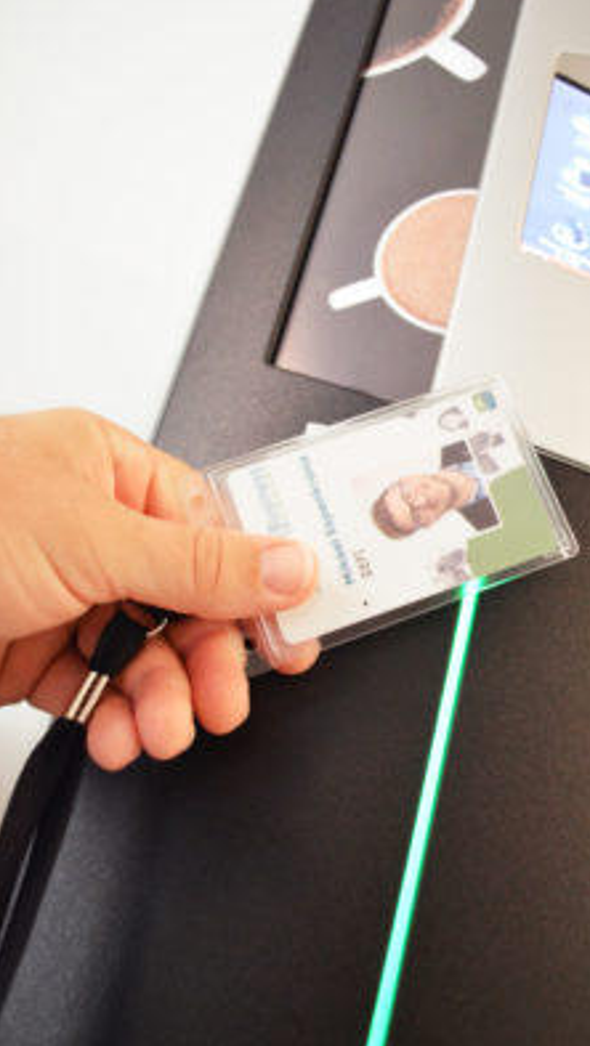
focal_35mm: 35
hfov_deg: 33.7
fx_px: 972
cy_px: 520
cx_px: 347
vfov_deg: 56.6
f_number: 4
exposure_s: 1/30
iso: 3200
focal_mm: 22
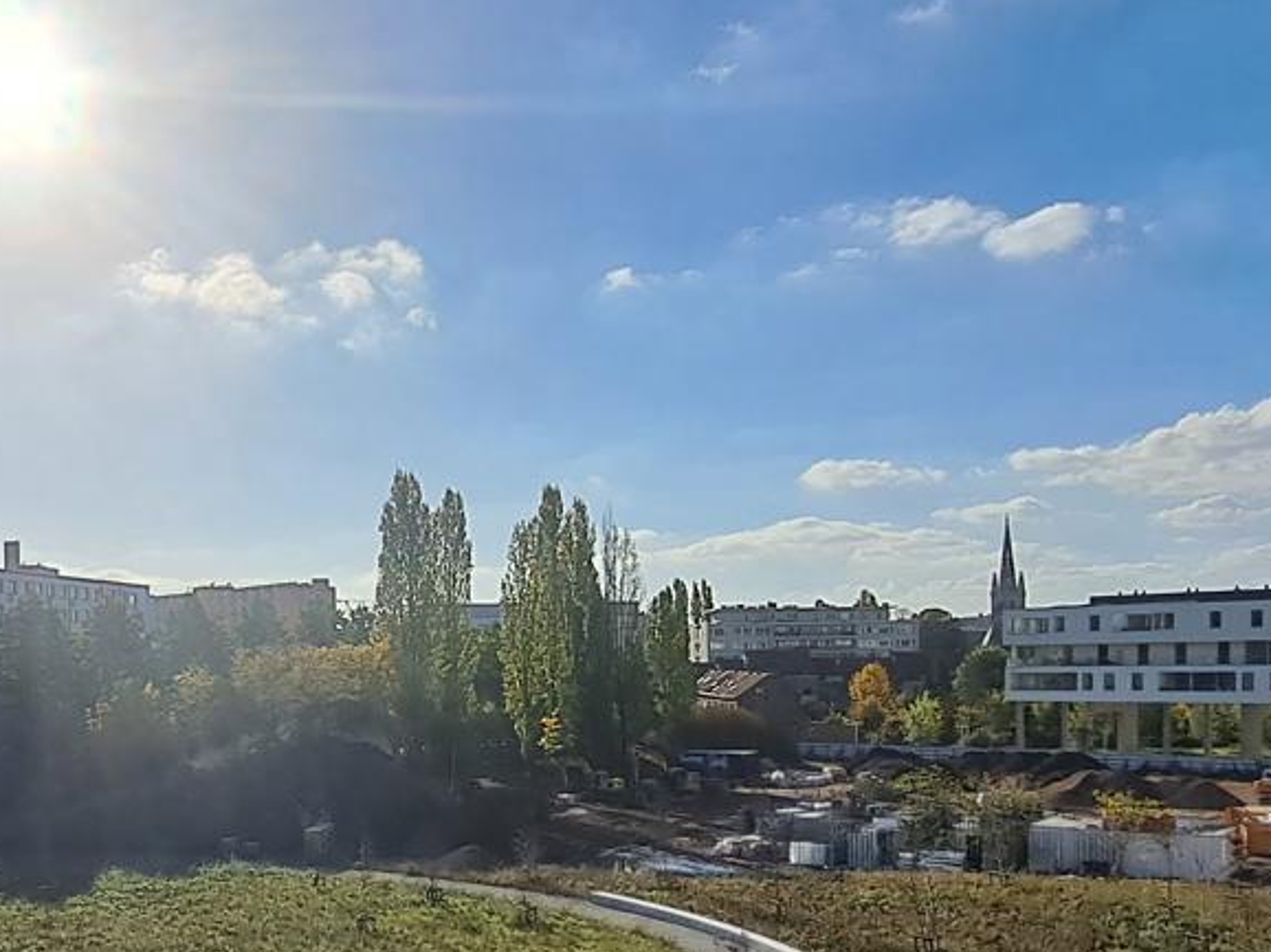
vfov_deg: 38.7
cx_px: 248
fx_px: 1321
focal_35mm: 36
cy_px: 701
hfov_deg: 48.4
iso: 50
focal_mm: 1.74
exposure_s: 1/4329
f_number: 2.2
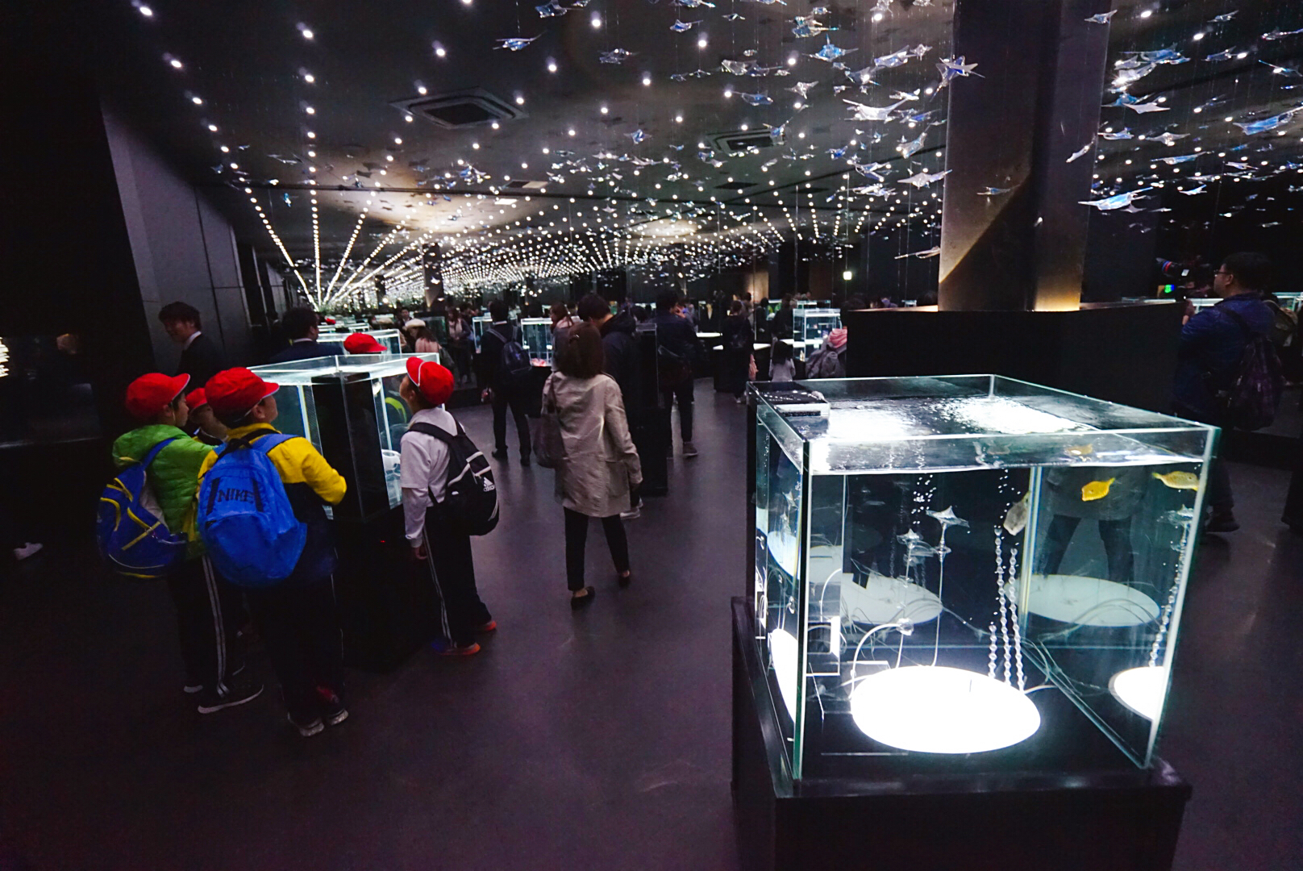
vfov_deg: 73.8
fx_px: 580
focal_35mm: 16
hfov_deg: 96.7
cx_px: 652
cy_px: 436
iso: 6400
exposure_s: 1/40
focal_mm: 16
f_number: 4
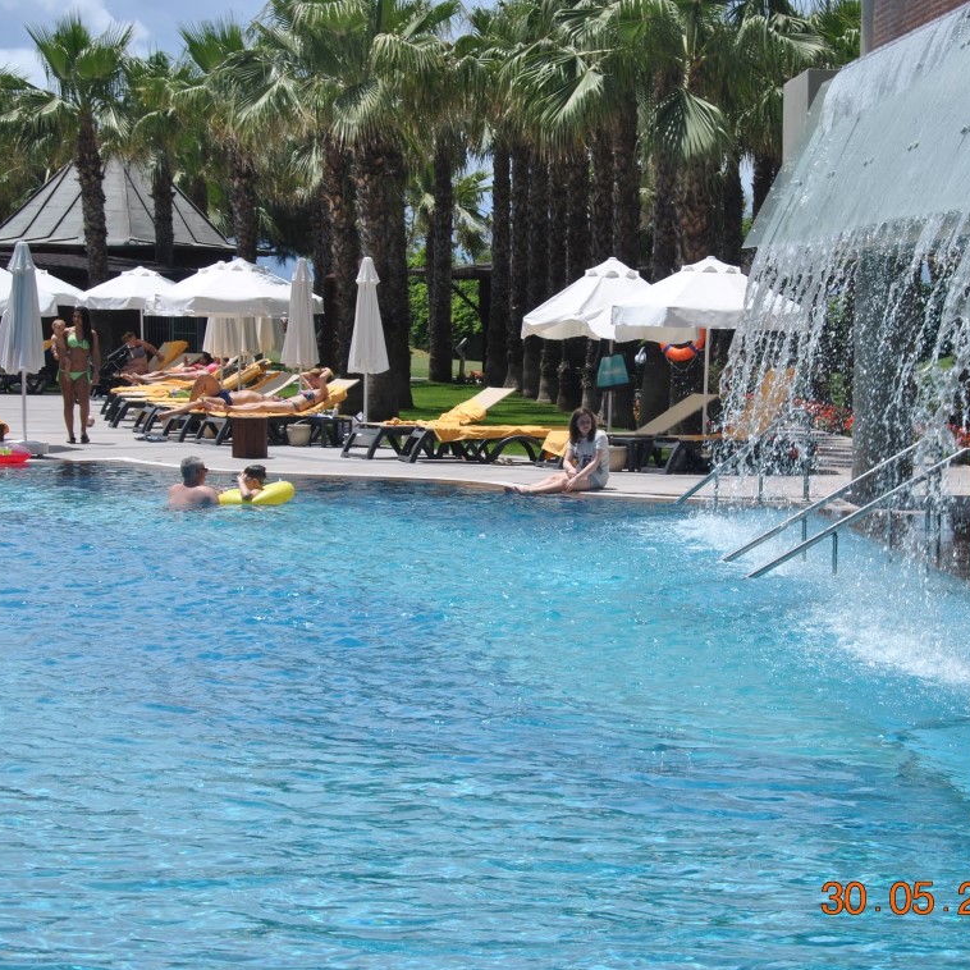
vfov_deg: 20.4
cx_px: 591
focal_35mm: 85
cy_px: 481
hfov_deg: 20.4
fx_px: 2695
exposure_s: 1/320
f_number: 9
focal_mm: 44
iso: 100
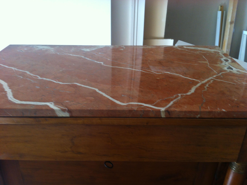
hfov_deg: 52.7
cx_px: 124
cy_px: 92
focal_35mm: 35
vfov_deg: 40.6
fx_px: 249
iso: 80
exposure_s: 1/24
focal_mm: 3.85
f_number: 2.8
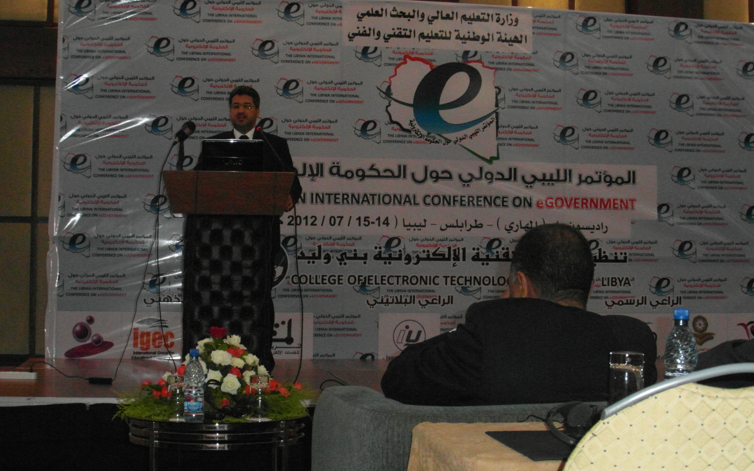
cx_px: 377
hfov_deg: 31.1
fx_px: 1356
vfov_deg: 19.7
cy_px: 199
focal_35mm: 66
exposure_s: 1/45
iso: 640
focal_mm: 10.2
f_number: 4
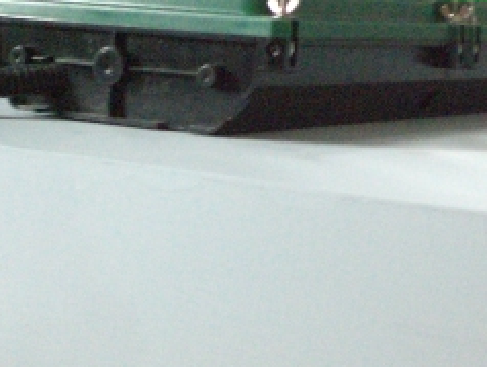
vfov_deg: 14.4
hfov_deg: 19.2
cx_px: 233
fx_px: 1436
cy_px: 62
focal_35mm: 102
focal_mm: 6.3
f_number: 3.1
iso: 800
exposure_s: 1/15
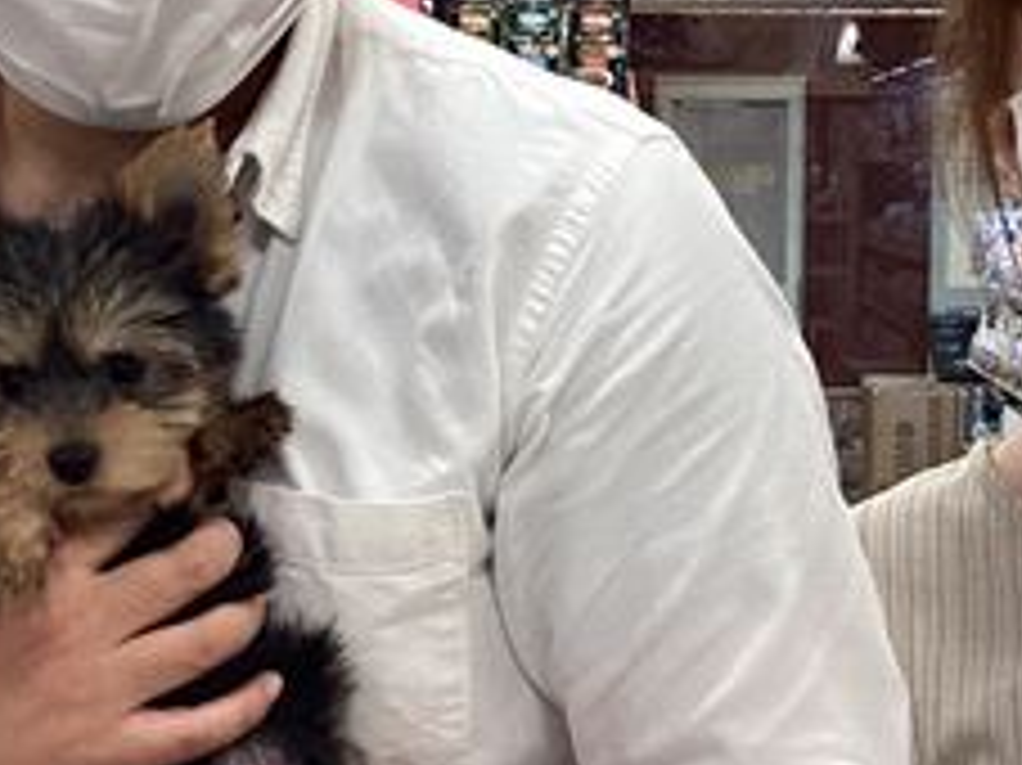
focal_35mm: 82
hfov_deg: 23.8
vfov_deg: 17.9
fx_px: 2420
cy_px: 274
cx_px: 536
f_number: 2.4
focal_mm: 3.3
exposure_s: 1/50
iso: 64
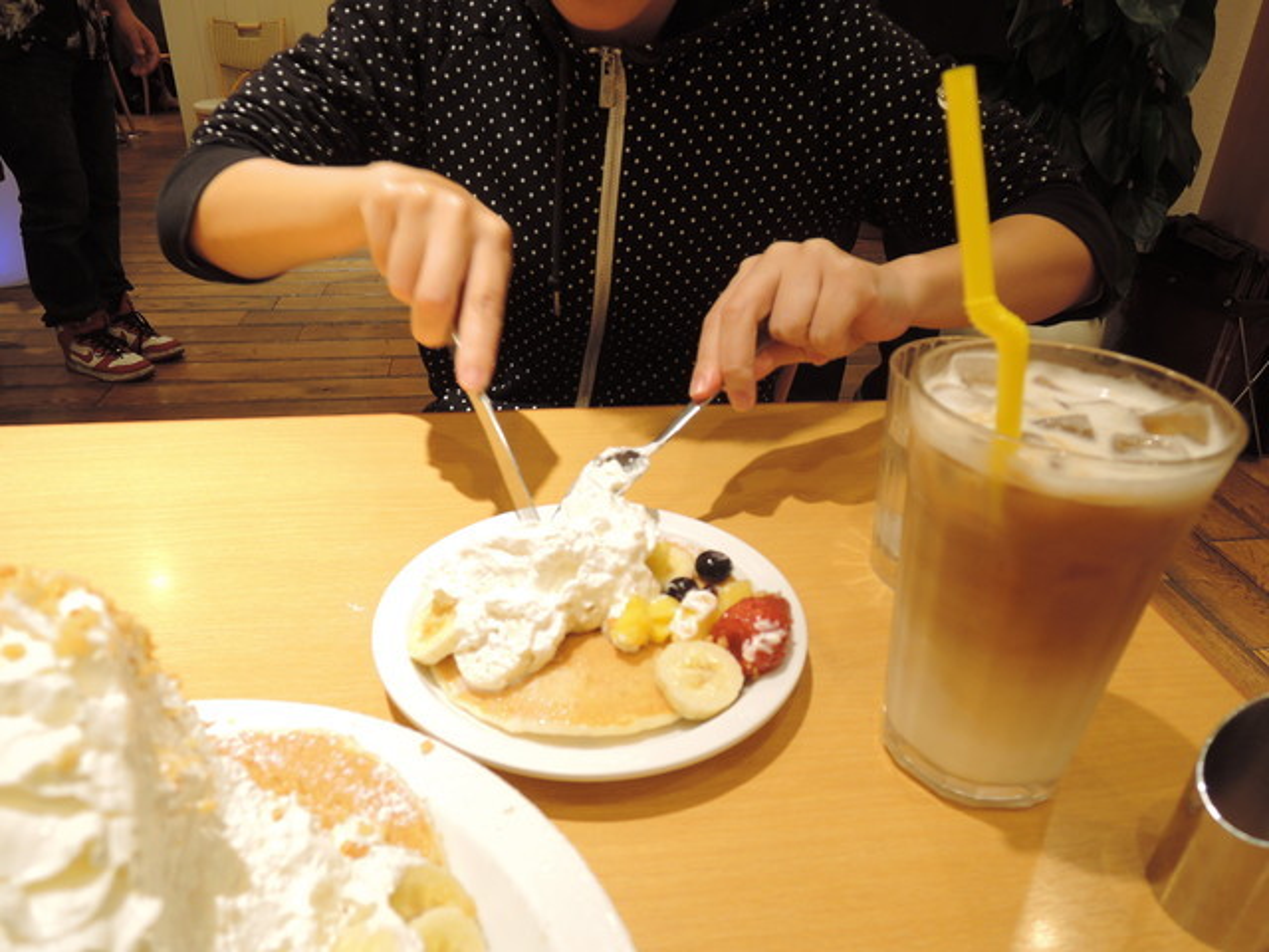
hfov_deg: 71.6
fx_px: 880
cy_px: 476
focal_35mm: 24
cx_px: 634
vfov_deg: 56.8
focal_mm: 5.1
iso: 200
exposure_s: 1/30
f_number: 2.8
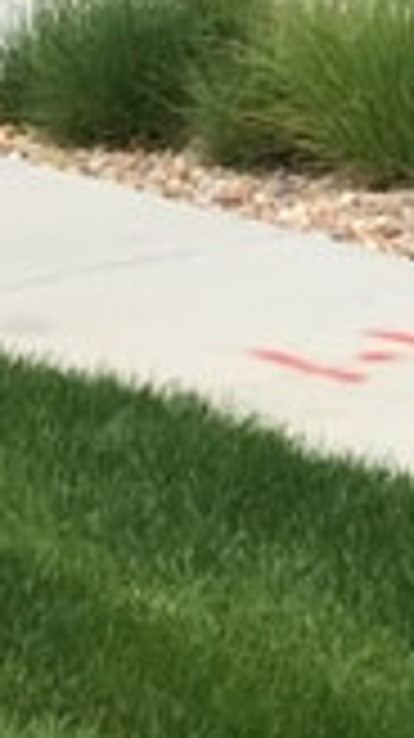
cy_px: -1089
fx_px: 3774
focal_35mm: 193
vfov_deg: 9.7
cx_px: 594
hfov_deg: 6.2
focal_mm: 4.15
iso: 32
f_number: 2.2
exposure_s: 1/1464
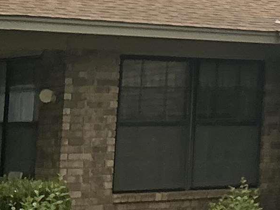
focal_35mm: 146
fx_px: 1181
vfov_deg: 10.0
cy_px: -40
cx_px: 683
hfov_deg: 11.2
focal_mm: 3
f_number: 1.8
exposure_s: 1/1144
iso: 25
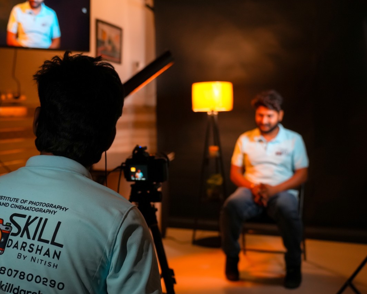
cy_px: 146
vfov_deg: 34.9
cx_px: 152
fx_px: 467
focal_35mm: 43
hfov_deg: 42.7
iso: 1600
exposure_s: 1/160
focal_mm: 30
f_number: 2.8
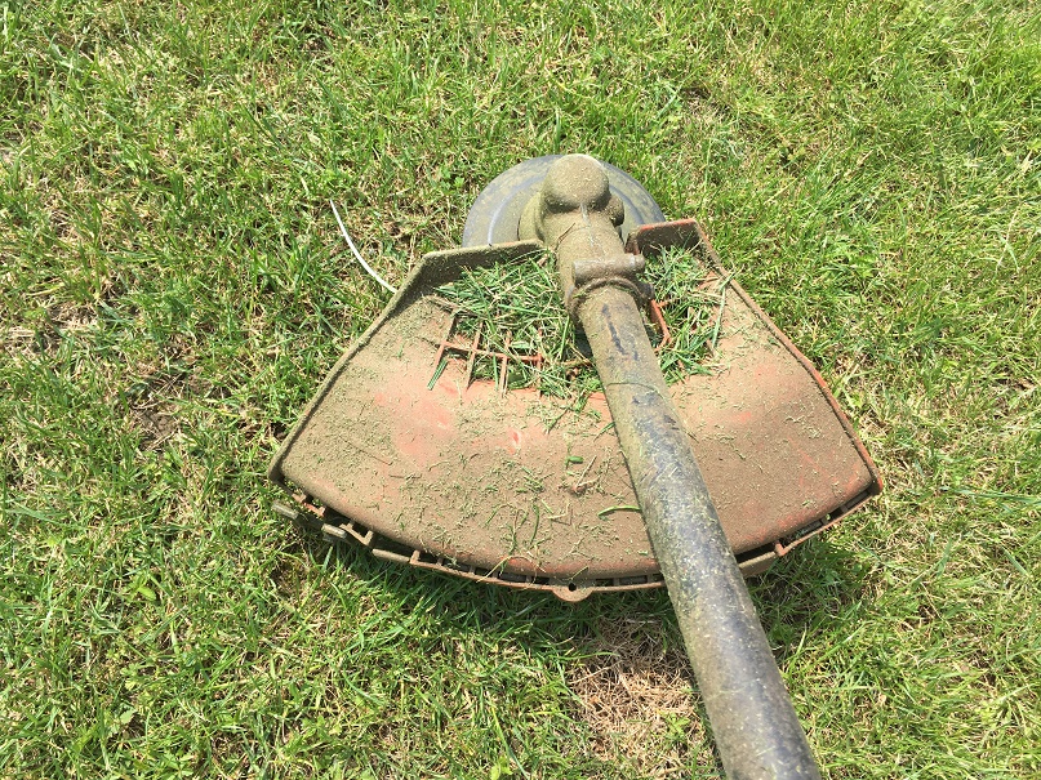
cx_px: 520
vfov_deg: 48.2
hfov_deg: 61.7
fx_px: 872
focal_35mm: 29
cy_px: 390
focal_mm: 4.15
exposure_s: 1/905
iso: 25
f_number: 2.2
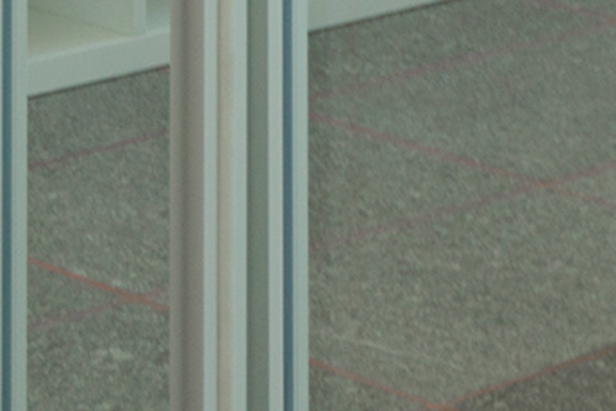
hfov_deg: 7.7
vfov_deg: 5.5
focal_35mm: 242
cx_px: 1650
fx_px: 4137
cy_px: -547
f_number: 5
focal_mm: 29
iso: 100
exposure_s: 1/100
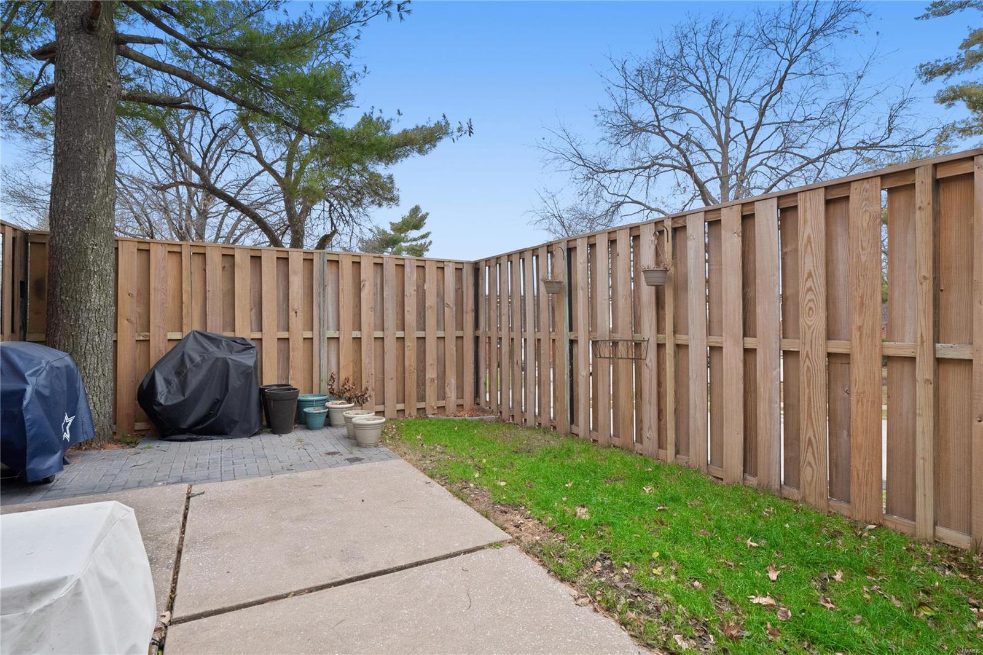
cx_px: 492
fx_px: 491
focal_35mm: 18
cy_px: 328
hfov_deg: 90.0
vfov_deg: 67.4
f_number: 8
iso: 400
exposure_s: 1/20
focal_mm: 9
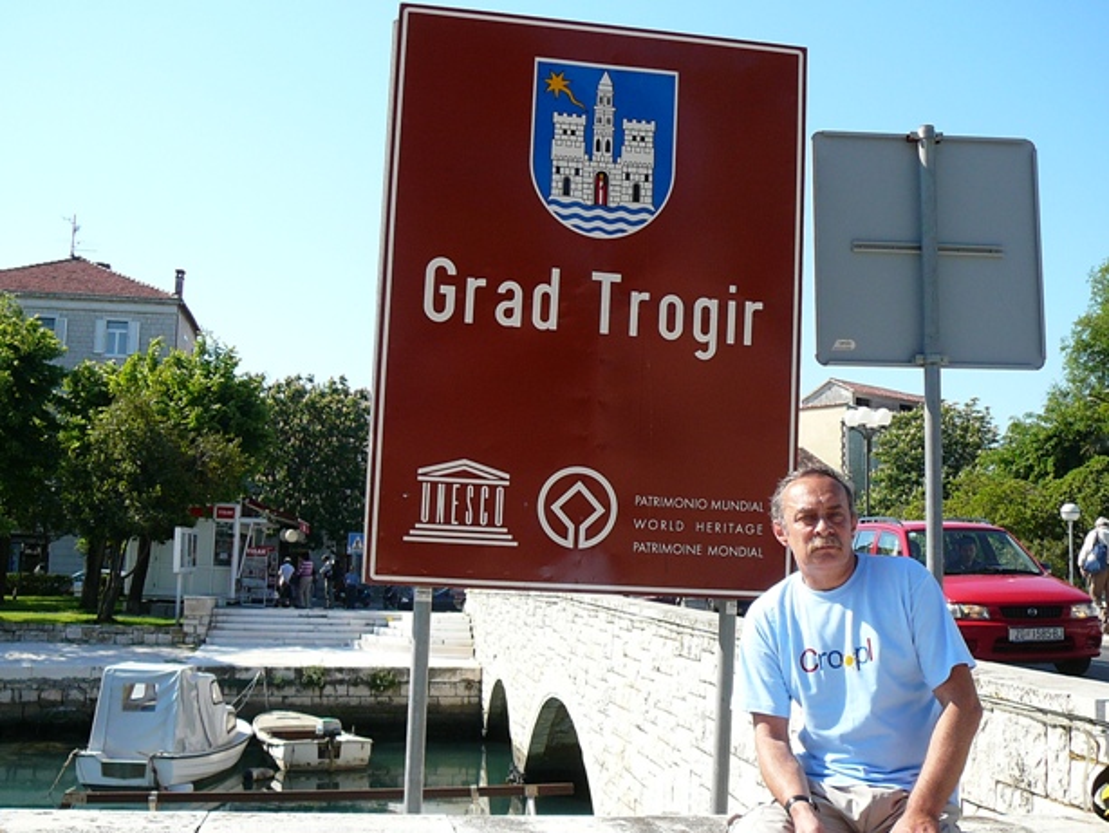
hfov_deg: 45.8
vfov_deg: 35.2
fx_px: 1314
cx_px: 554
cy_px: 416
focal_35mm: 41
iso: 80
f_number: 2.8
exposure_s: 1/800
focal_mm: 5.2
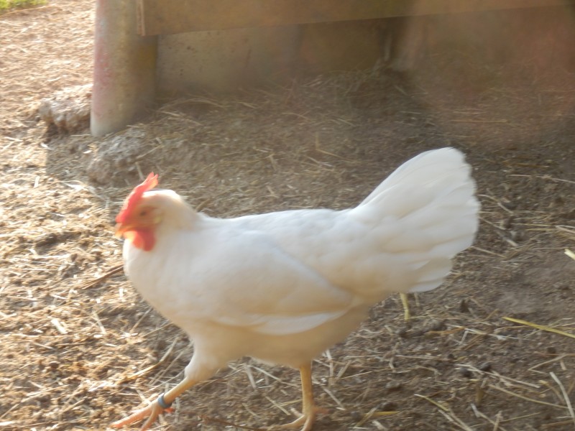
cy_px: 216
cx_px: 288
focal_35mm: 152
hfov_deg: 13.0
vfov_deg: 9.8
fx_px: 2525
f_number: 5.9
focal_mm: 26.9
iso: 125
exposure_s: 1/80
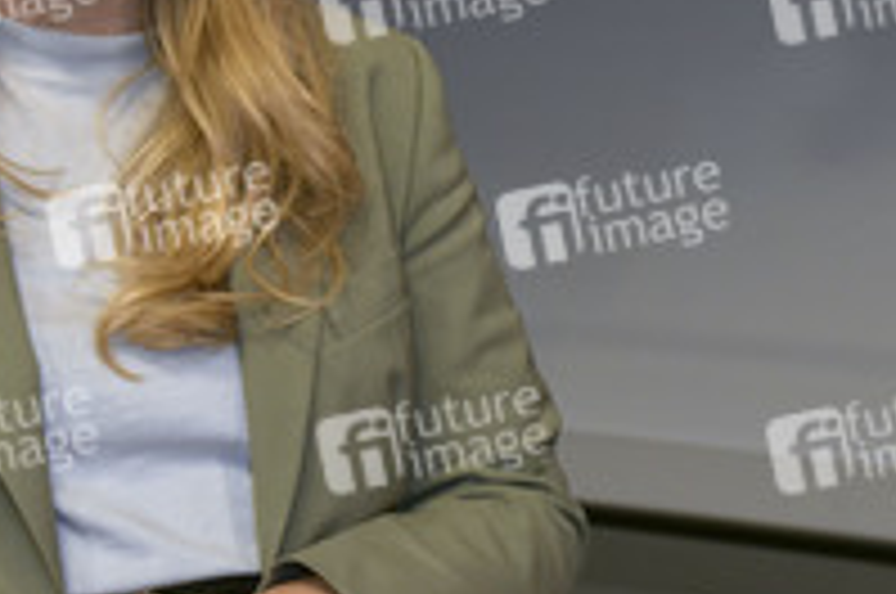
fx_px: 2708
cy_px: 104
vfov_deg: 12.5
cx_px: 43
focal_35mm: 109
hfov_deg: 18.4
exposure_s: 1/160
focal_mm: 48
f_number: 5.6
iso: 1250
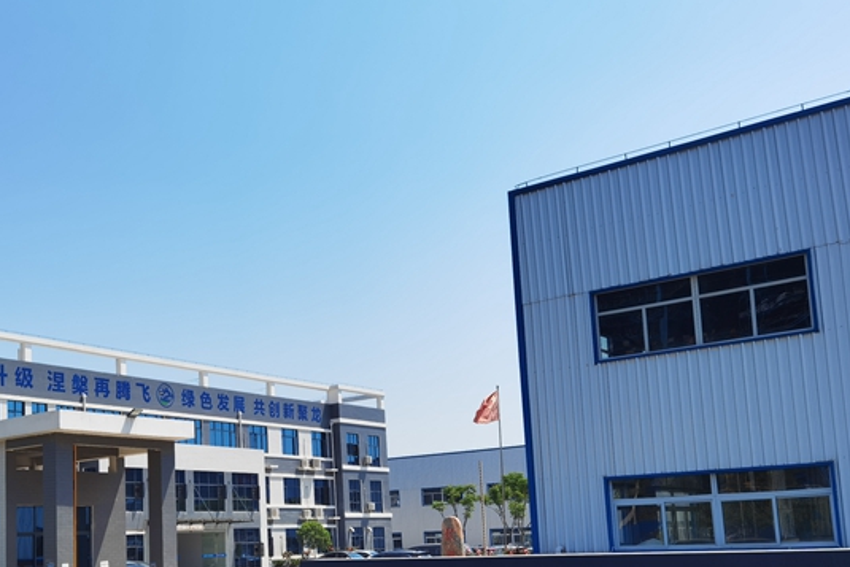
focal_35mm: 42
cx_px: 238
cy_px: 411
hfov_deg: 45.2
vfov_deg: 31.5
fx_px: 992
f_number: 1.9
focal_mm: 6.71
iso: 50
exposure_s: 1/5181
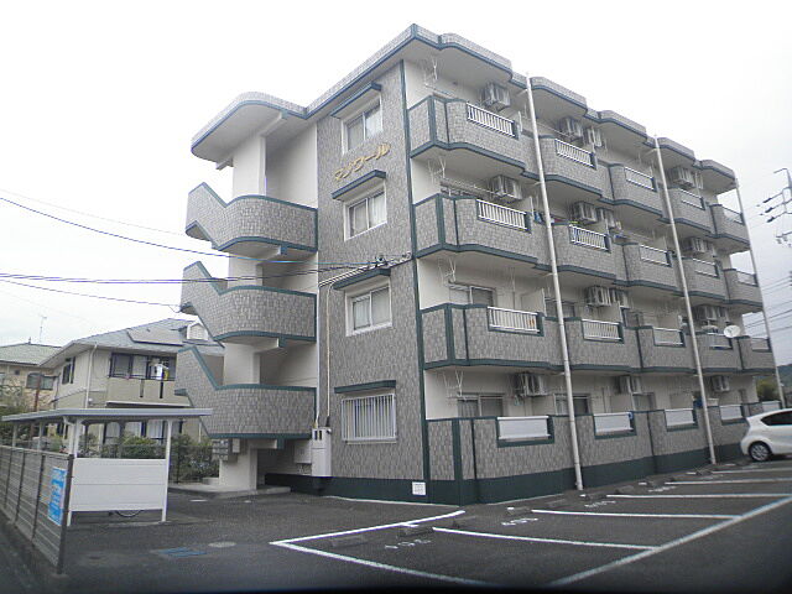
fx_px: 595
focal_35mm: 26
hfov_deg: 67.3
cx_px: 396
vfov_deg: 53.1
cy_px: 297
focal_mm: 4.7
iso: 64
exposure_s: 1/80
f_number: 7.9
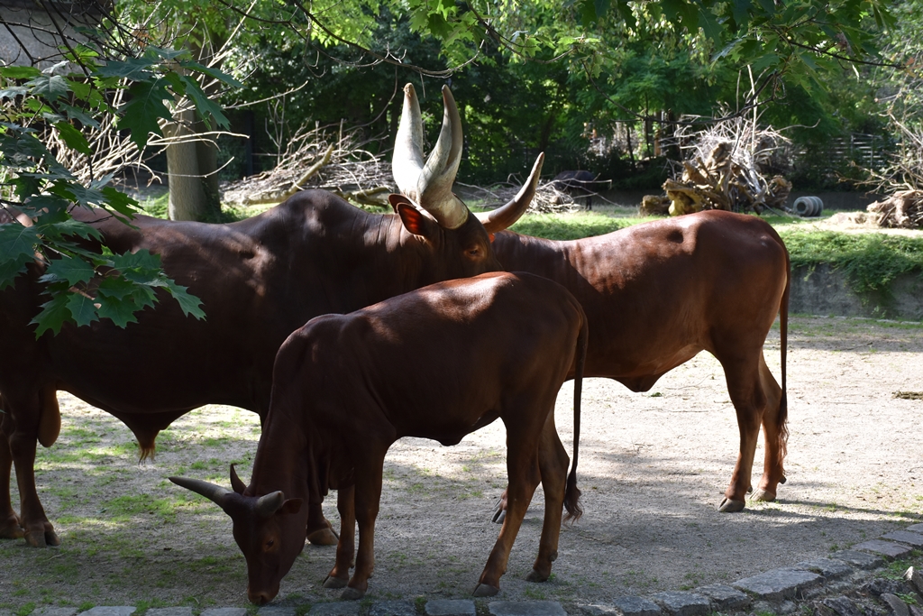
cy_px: 308
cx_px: 462
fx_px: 1846
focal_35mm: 72
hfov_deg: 28.1
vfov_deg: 18.9
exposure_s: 1/250
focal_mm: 48
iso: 400
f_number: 8
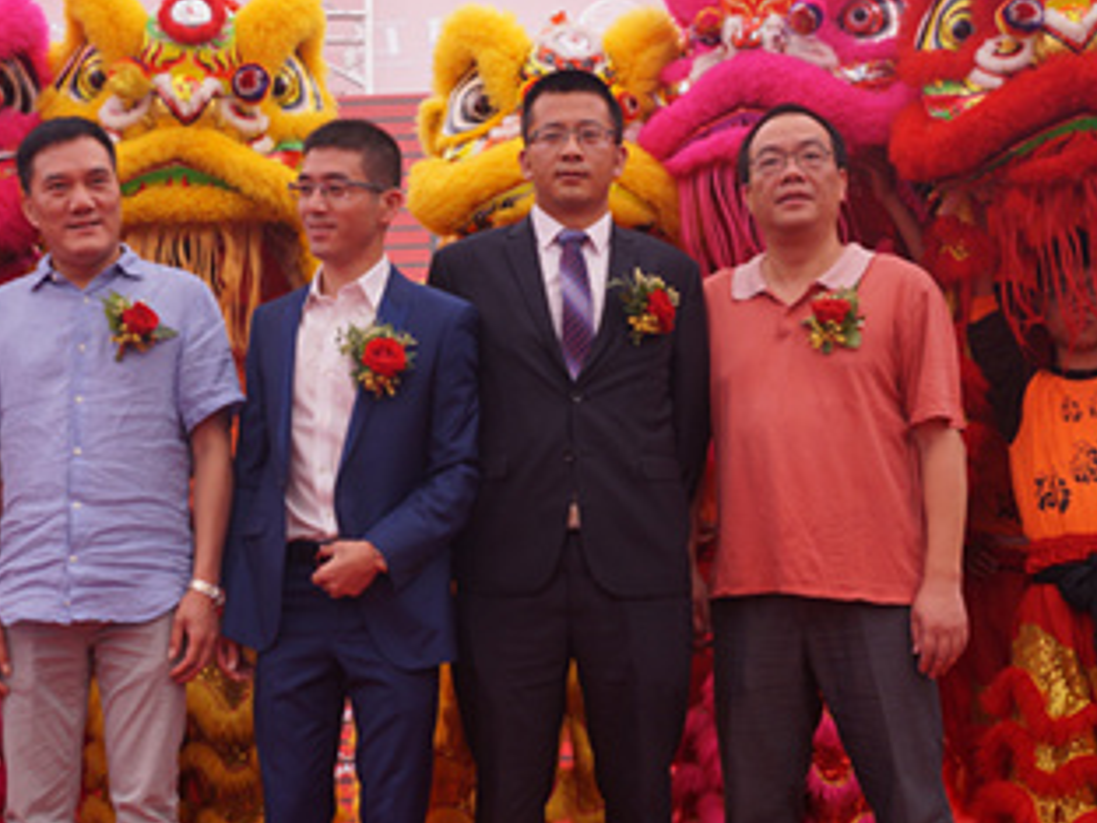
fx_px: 1585
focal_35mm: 50
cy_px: 517
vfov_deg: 29.0
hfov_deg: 37.7
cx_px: 352
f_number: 4.5
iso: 100
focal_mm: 18
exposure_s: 1/250
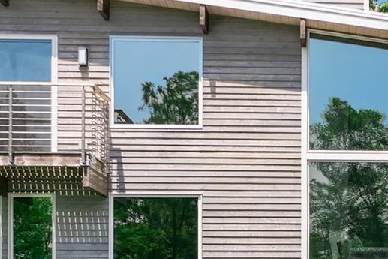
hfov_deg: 20.6
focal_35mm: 95
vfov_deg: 14.0
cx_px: 408
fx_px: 1024
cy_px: 304
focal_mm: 8.8
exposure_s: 1/1600
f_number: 3.5
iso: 125
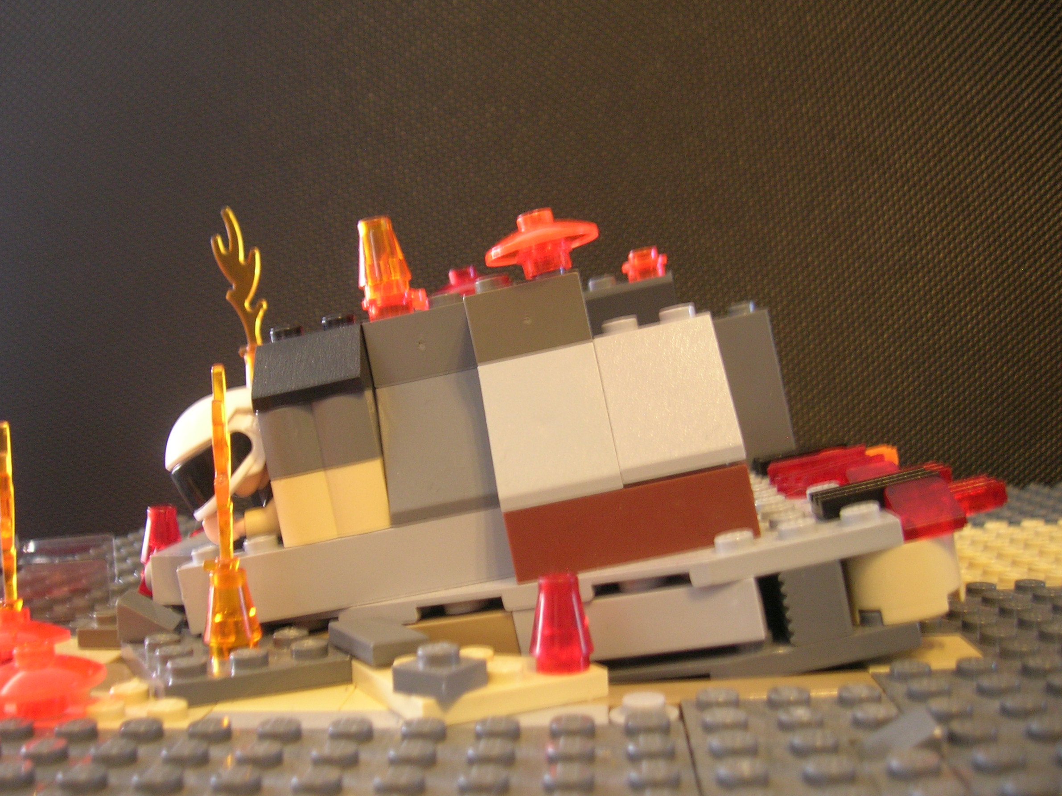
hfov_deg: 50.1
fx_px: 1135
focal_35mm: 37
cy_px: 424
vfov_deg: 38.6
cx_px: 485
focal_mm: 5.7
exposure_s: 1/3.7
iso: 107
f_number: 2.9
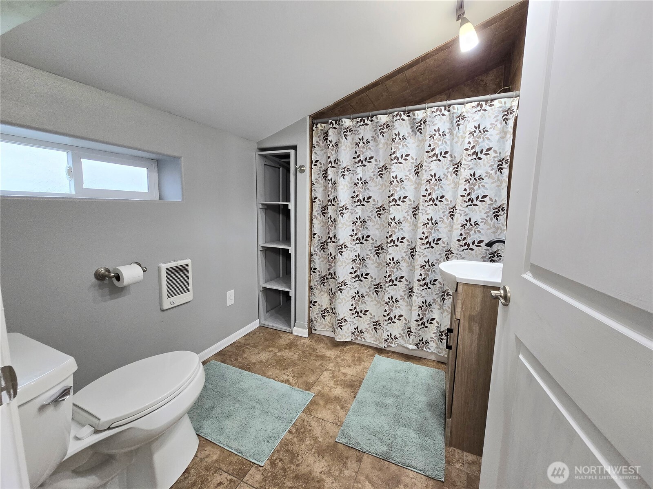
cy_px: 244
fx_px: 245
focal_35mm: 13
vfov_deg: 89.9
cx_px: 326
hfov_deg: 106.2
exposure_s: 1/60
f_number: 2.2
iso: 200
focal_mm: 2.2
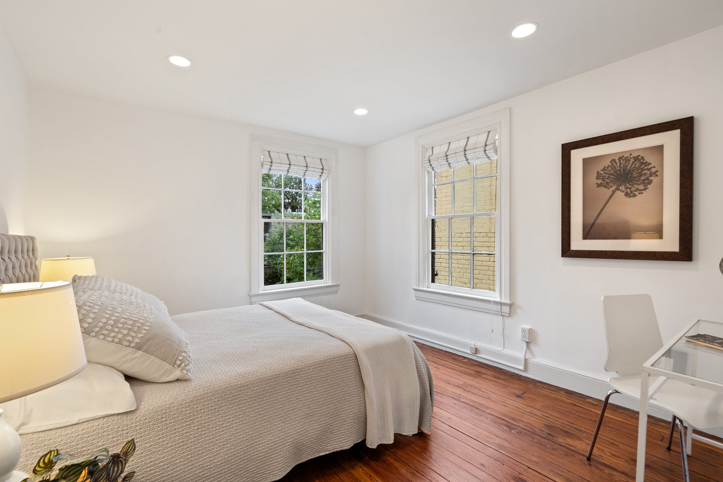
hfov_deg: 96.7
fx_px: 321
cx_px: 362
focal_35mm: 16
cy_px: 241
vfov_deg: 73.7
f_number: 10
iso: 500
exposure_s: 1/8
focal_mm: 16
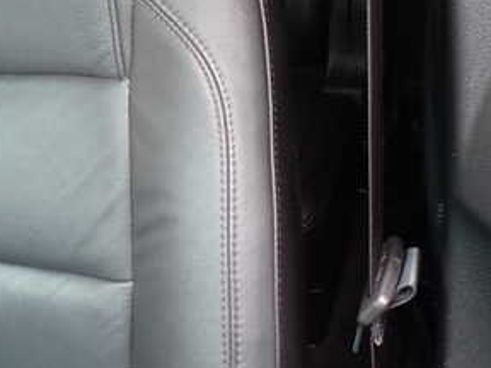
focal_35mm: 52
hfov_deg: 35.0
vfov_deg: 28.0
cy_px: 160
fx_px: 738
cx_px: 63
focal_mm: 4.5
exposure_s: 1/40
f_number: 2
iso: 200
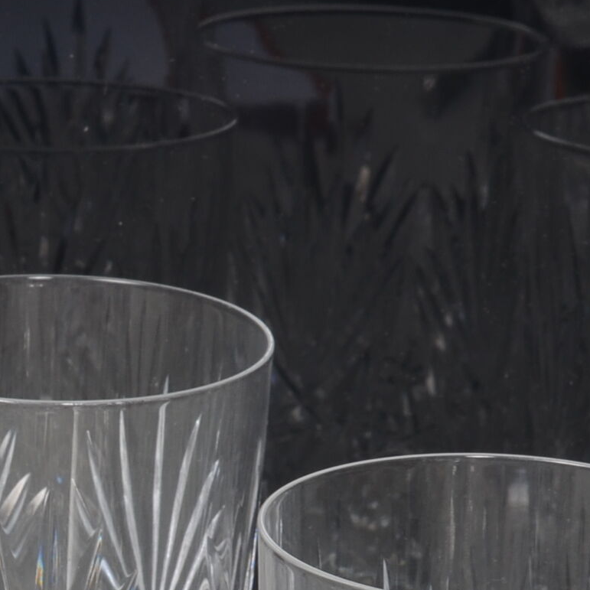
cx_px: -20
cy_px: 864
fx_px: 5881
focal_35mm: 305
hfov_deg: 5.7
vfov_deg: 5.7
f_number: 14
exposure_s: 1/100
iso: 100
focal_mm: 50
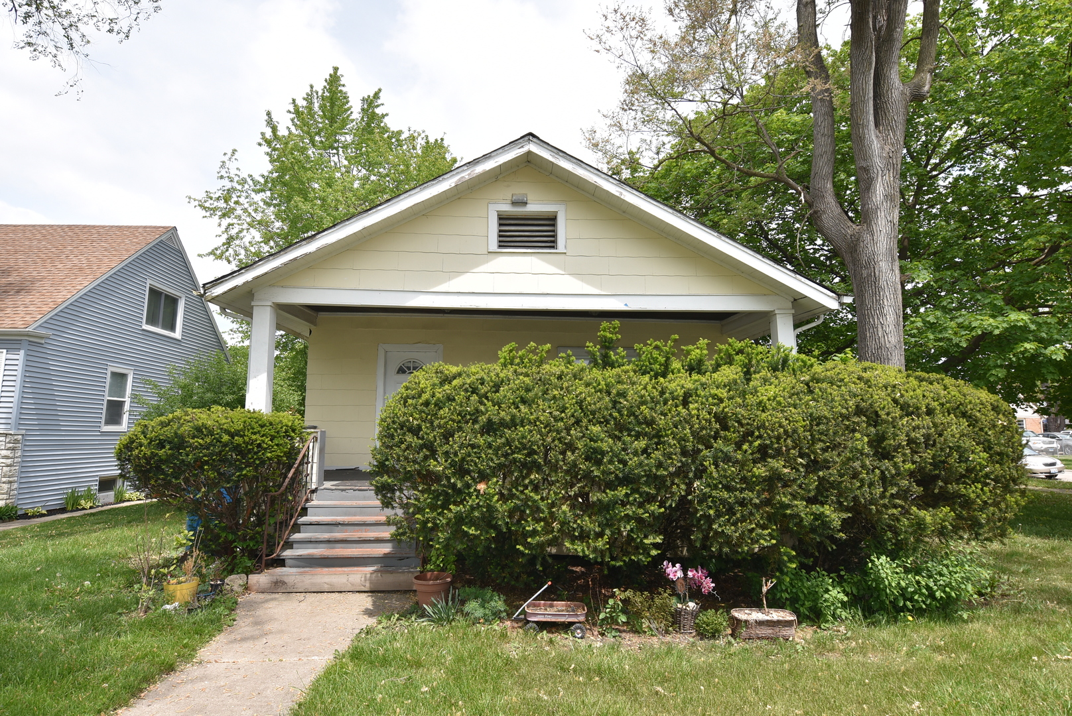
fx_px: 581
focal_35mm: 20
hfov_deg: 85.4
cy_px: 358
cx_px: 536
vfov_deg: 63.3
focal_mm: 13
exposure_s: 1/250
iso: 100
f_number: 7.1
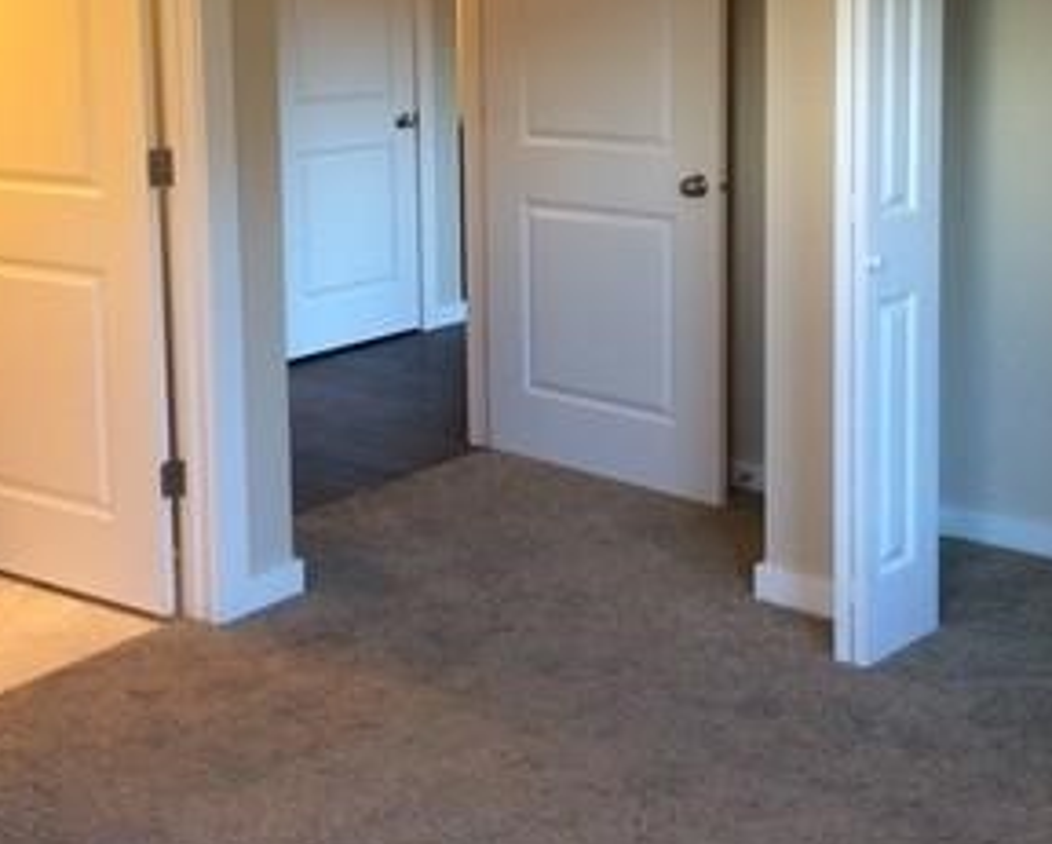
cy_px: 164
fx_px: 1621
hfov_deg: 35.9
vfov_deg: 28.5
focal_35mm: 52
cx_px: 559
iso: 125
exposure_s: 1/30
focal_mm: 4.12
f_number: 2.2
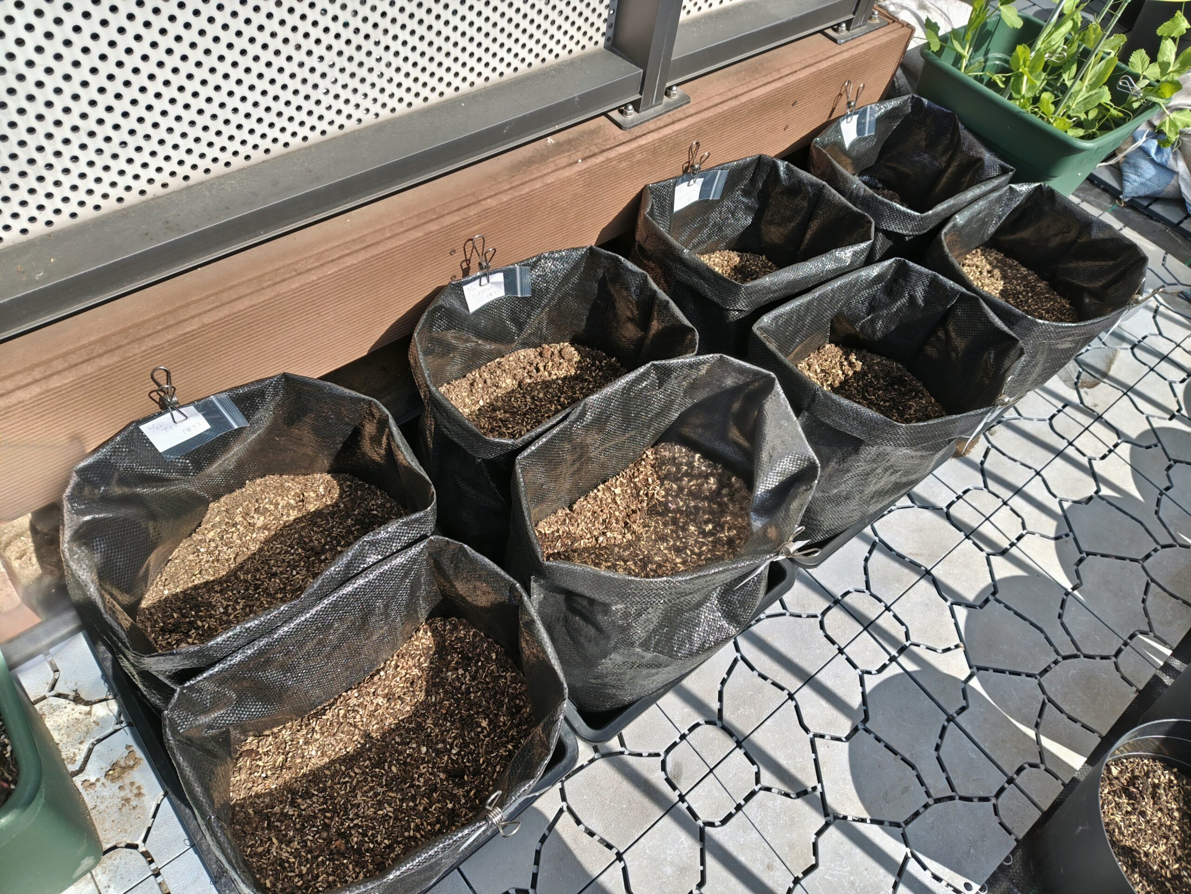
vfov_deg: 58.9
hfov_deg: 73.9
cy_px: 447
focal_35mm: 23
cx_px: 596
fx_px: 791
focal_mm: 5.56
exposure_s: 1/549
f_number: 1.9
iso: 50
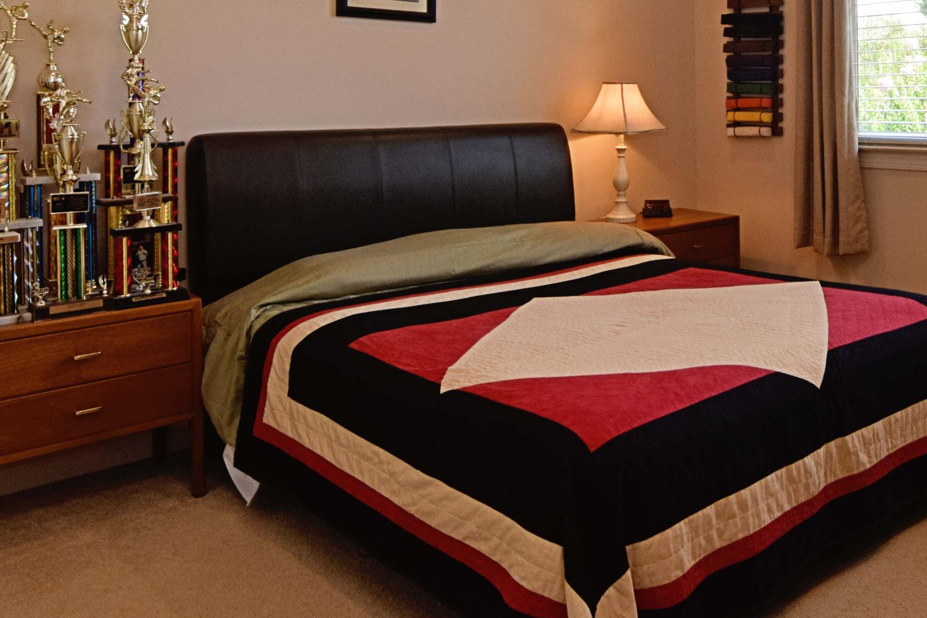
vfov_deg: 36.2
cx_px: 688
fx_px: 899
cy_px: 93
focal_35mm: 35
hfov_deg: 52.3
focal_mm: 13
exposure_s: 1/8
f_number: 20
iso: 400
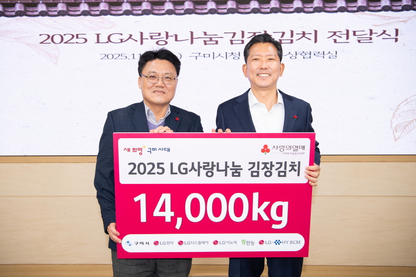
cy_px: 138
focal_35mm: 35
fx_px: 404
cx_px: 208
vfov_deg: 37.8
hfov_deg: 54.4
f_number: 4
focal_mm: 35
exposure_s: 1/200
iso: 800
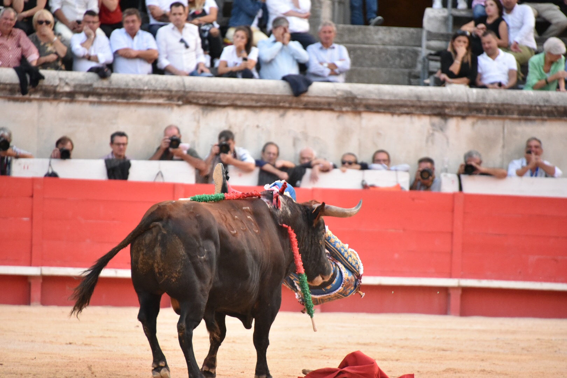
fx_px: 4725
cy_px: 189
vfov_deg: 4.6
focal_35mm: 300
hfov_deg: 6.9
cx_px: 284
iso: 8000
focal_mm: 300
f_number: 5.6
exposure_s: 1/640
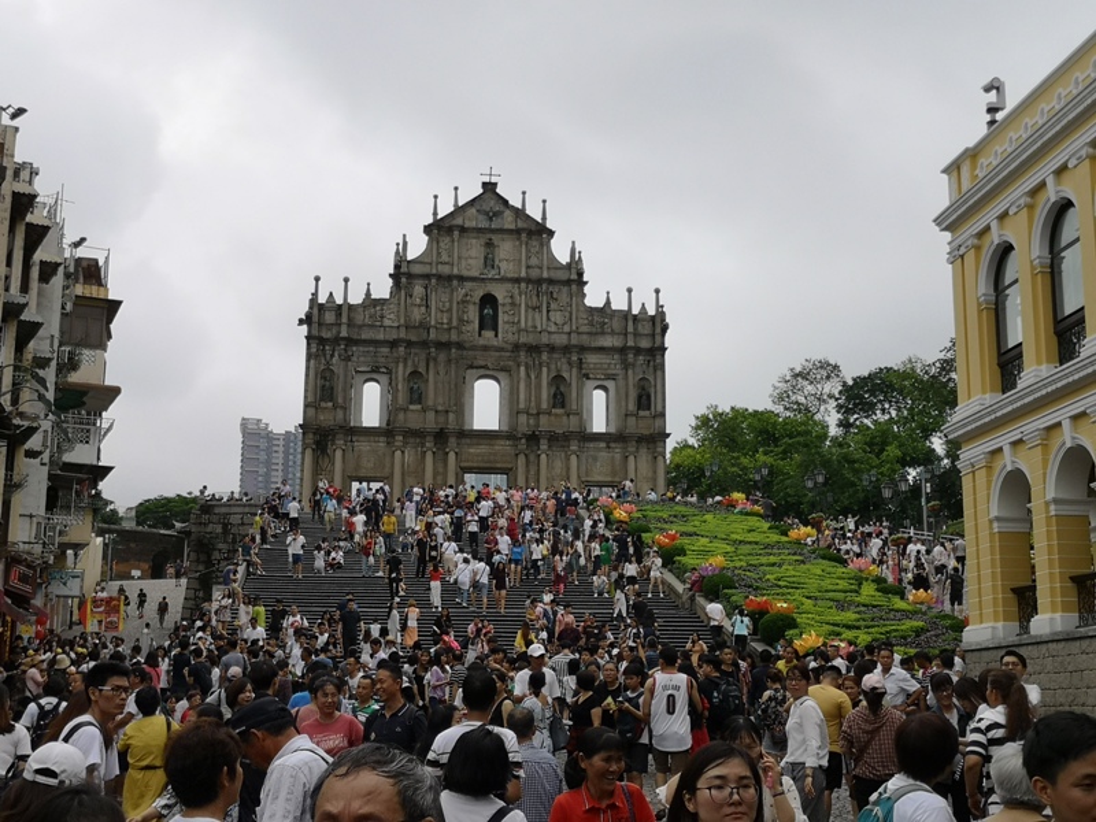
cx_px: 548
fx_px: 1456
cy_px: 411
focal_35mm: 46
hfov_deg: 41.2
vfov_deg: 31.5
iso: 50
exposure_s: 1/1016
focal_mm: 3.95
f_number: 1.8
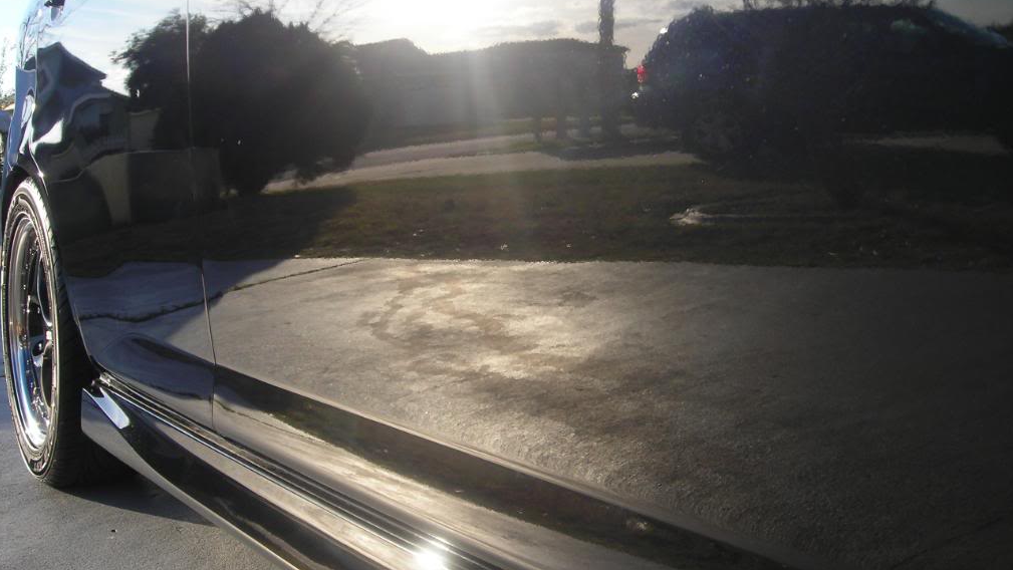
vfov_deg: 28.4
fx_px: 1128
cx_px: 509
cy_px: 266
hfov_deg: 48.3
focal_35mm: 42
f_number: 3.2
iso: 50
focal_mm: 6.3
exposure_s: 1/224
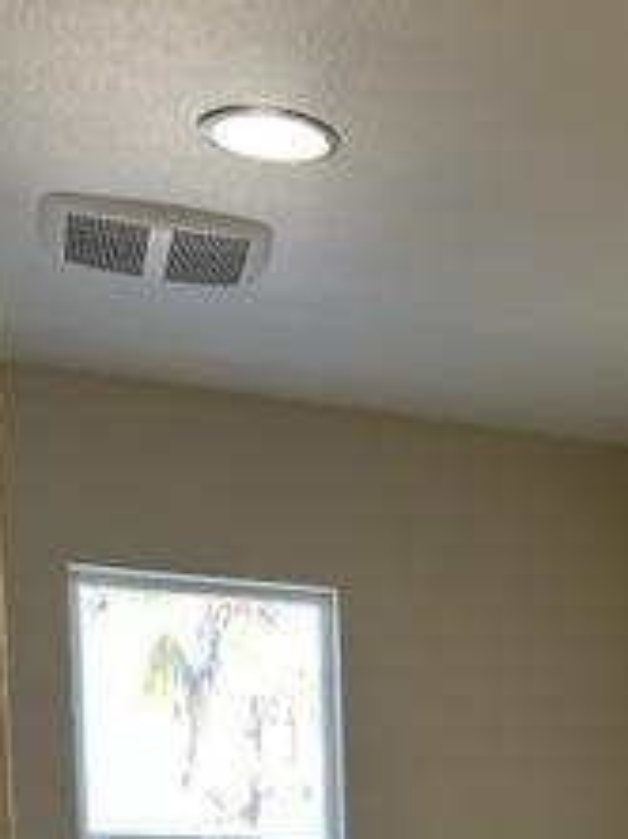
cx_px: 897
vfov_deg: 22.4
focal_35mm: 75
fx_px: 1818
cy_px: 1179
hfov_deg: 17.8
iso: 80
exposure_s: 1/120
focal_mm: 5.7
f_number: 1.5
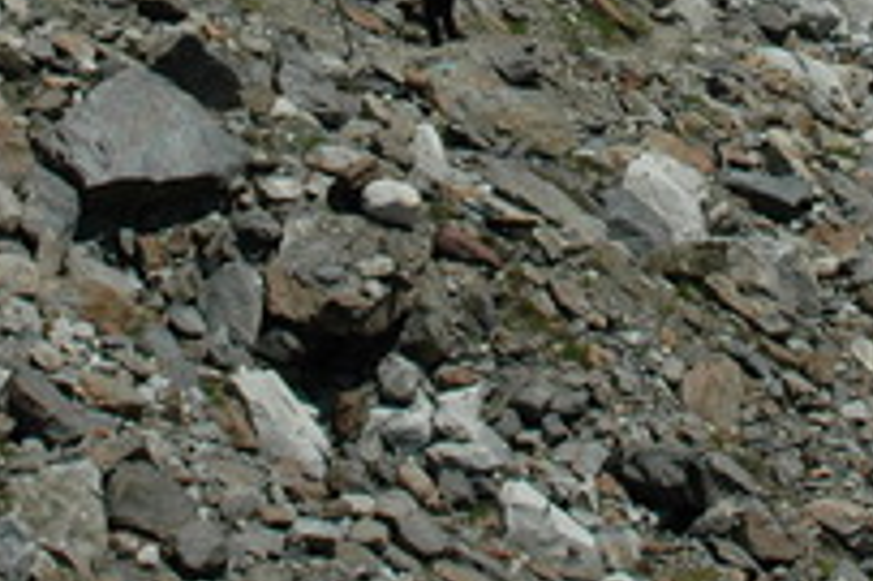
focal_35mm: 96
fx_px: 2326
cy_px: -278
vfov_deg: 13.4
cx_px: 697
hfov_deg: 21.0
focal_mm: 18
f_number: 11
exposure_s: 1/500
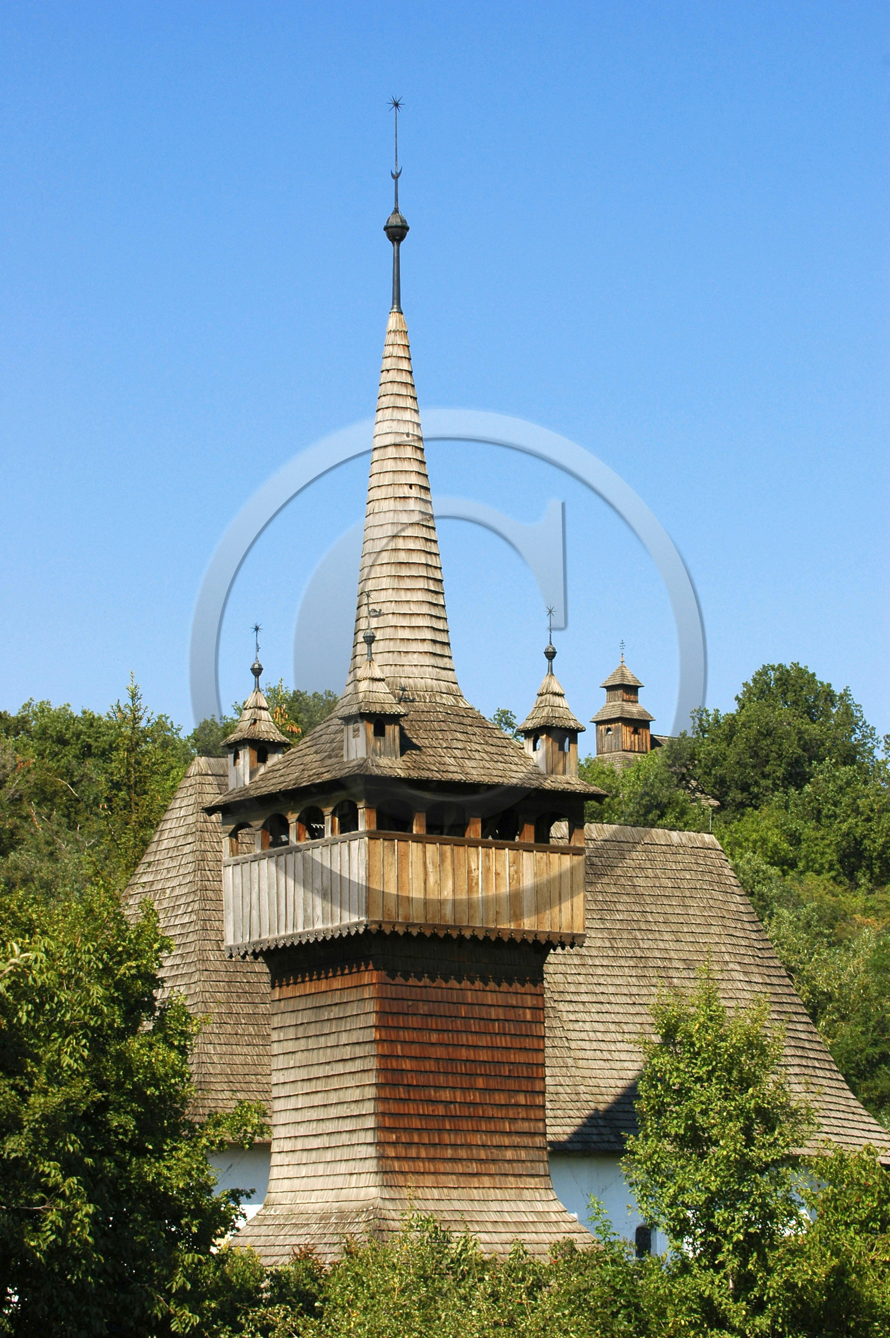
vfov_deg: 17.5
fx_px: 4346
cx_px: 445
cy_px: 669
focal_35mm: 117
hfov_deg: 11.7
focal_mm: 78
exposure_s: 1/125
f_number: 7.1
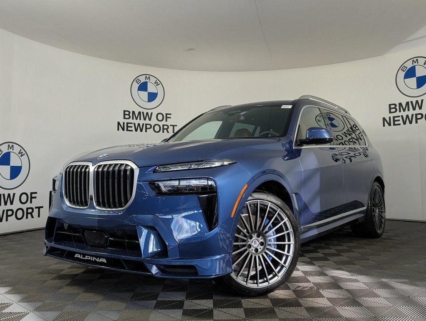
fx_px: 296
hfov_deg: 71.5
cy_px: 160
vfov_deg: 56.9
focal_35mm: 24
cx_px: 213
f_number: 1.68
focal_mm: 6.9
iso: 20
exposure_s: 1/75.1
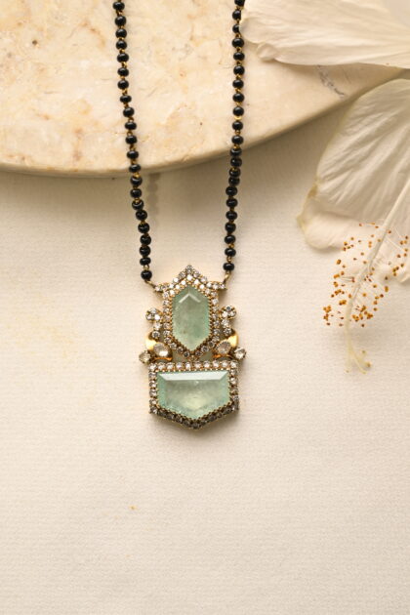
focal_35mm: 94
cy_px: 308
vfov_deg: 21.7
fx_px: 1606
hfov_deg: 14.6
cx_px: 205
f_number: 4
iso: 320
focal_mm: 63
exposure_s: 1/200
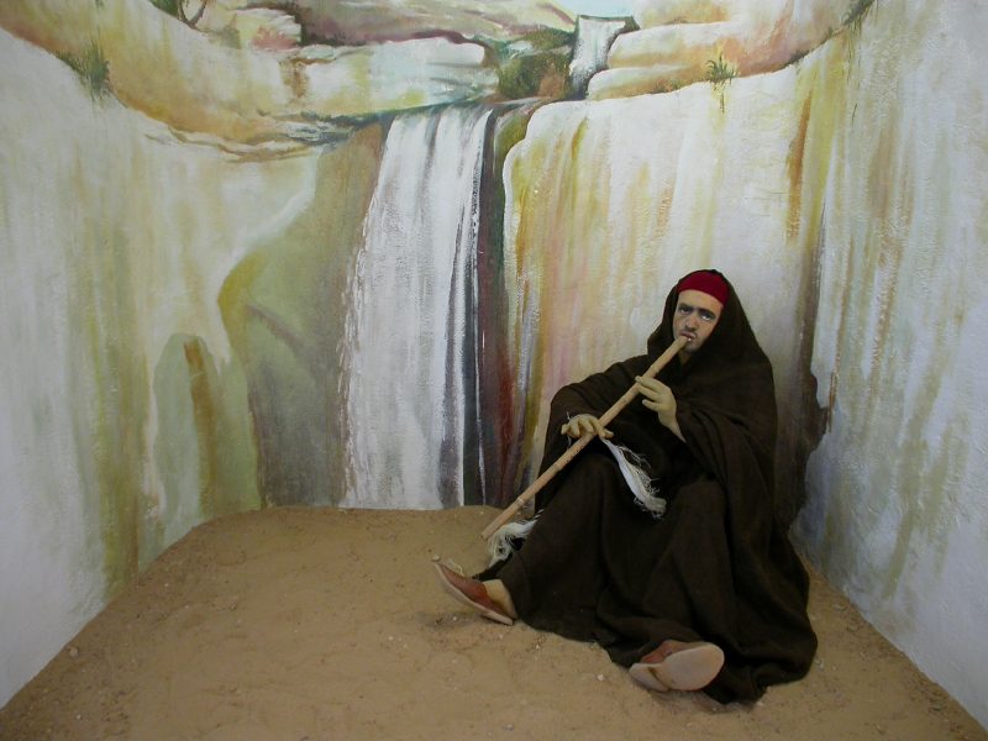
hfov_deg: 49.0
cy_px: 370
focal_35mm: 38
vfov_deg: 37.7
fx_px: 1085
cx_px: 494
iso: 100
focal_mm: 7.85
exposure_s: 1/6.8
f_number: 2.6
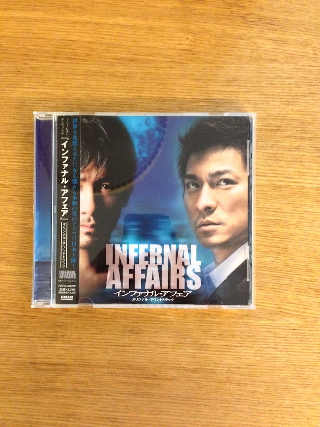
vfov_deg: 55.4
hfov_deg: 42.9
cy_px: 214
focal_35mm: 33
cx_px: 160
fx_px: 407
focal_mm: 4.12
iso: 800
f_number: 2.4
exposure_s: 1/15
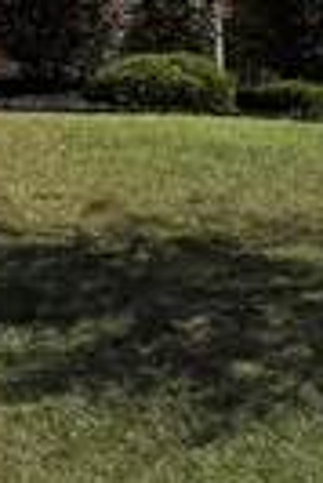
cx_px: -544
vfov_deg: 11.0
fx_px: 2416
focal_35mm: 180
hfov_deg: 7.1
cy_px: -203
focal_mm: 6.76
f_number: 1.78
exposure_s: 1/3953
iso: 80
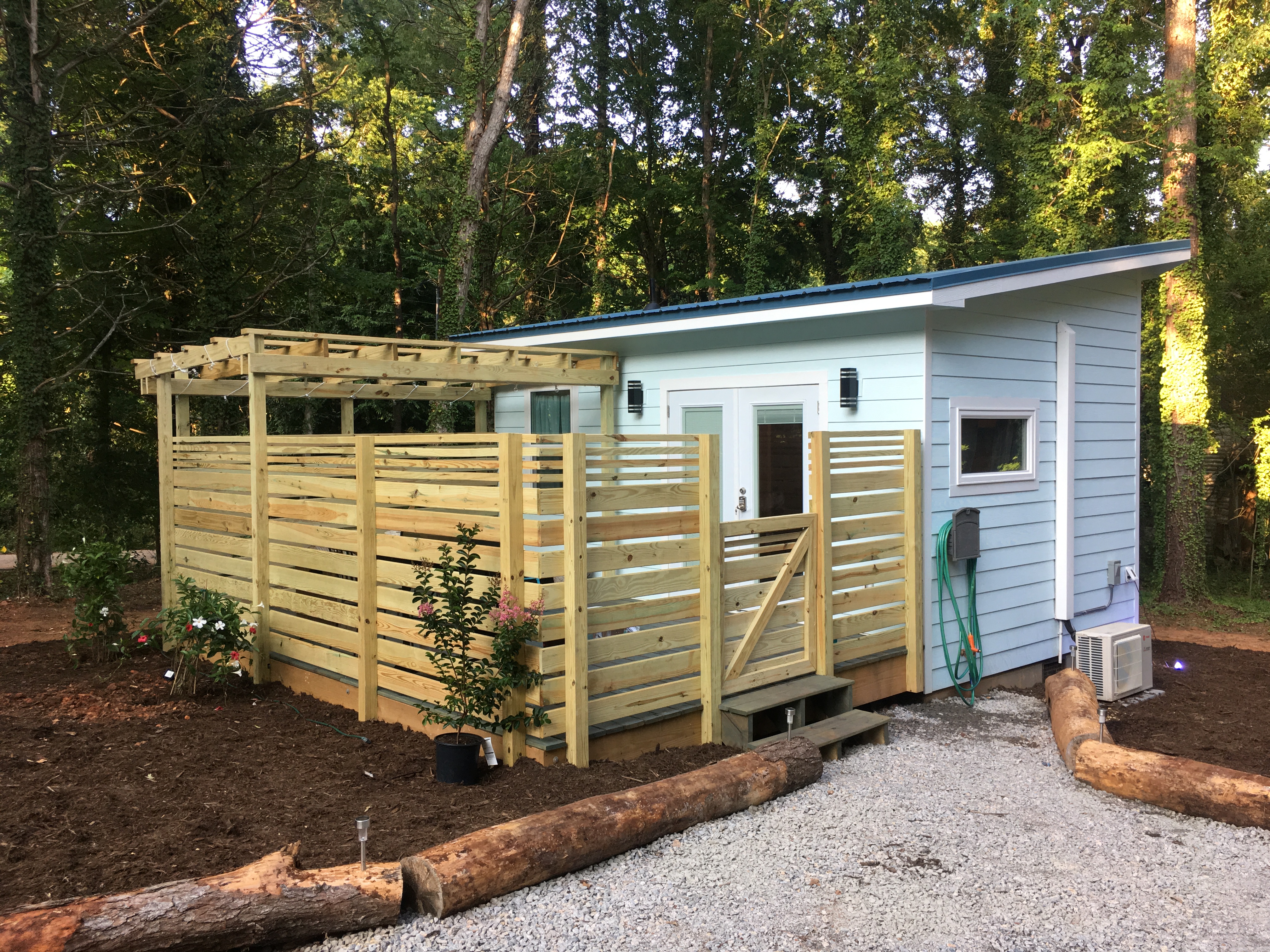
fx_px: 1064
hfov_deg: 61.7
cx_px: 635
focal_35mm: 29
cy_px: 476
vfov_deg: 48.2
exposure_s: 1/120
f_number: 2.2
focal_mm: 4.15
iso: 40
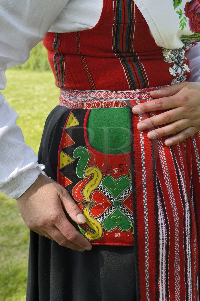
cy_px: 150
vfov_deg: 44.5
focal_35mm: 44
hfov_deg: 30.5
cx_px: 100
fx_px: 367
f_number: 8
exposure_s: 1/200
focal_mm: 44
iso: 400
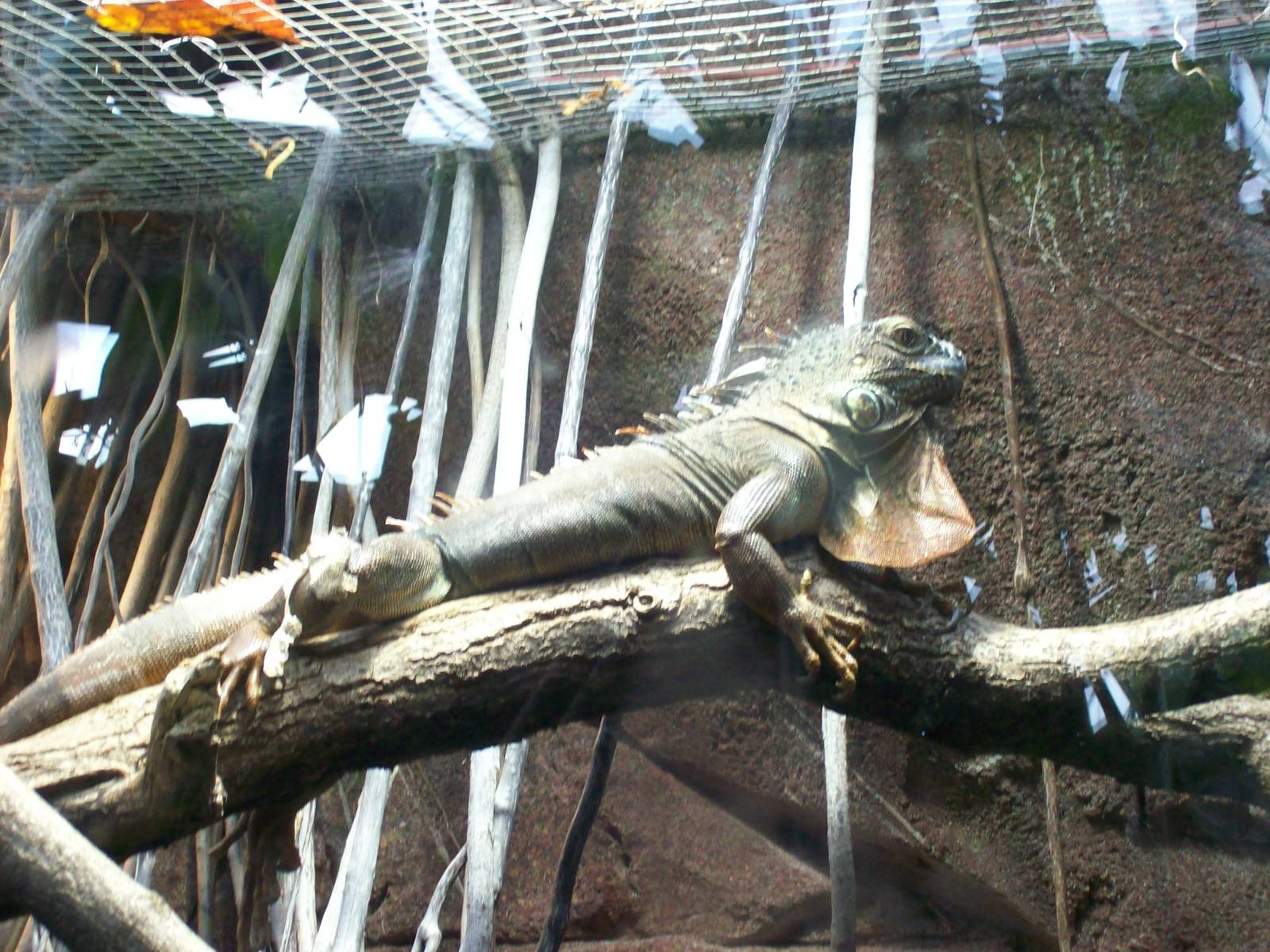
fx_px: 3192
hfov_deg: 22.5
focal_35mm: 87
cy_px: 476
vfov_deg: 17.0
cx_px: 635
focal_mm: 14.3
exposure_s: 1/47.4
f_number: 4.3
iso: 160
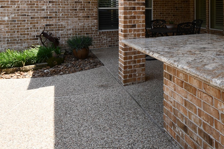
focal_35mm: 35
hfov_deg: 49.1
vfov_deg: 35.1
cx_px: 198
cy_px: 8
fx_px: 218
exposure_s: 1/200
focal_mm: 10
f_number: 7.1
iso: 100
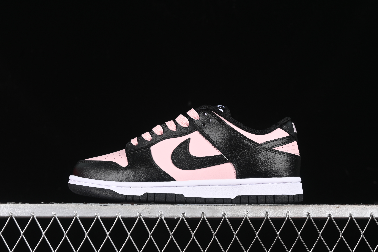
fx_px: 787
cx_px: 189
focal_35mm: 75
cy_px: 126
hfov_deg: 27.0
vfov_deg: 18.2
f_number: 7.1
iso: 160
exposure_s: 1/60
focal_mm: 50
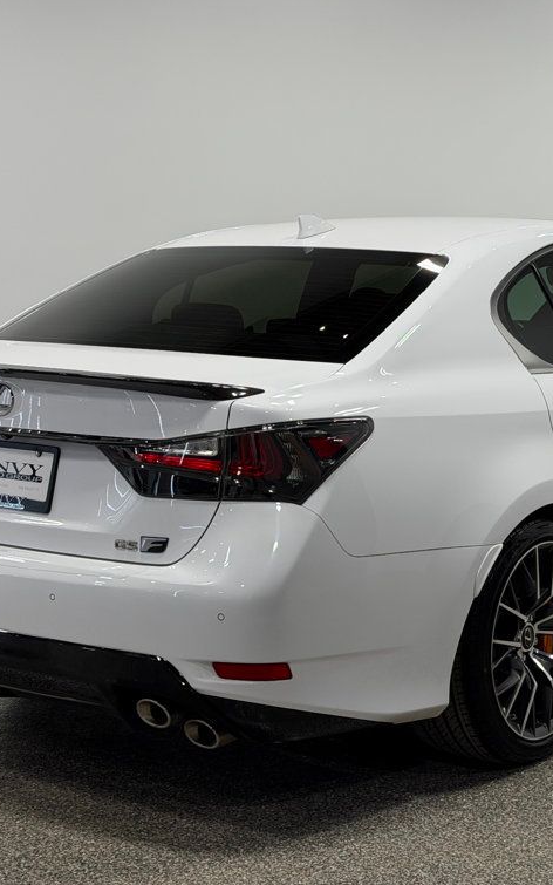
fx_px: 1664
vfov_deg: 29.8
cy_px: 437
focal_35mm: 69
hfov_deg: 18.8
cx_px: 376
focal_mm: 6.76
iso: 64
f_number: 1.78
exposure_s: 1/439
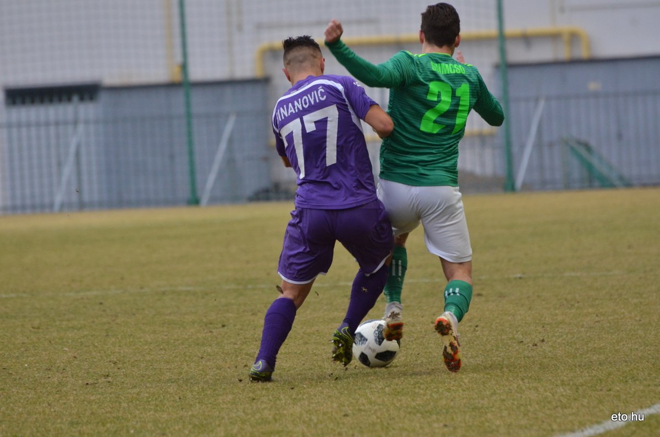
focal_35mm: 360
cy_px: 218
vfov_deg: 3.8
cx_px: 330
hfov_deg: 5.7
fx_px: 6587
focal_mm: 240
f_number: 5.6
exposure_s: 1/500
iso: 1250
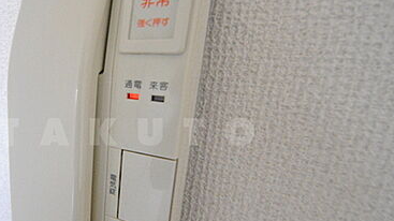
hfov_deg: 74.7
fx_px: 230
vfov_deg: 51.1
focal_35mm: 22
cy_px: 133
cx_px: 93
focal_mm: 8
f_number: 4.5
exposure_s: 1/30
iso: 1600
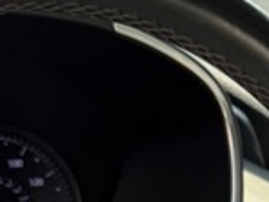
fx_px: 754
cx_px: 284
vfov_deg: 13.2
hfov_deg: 19.5
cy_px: 399
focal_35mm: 97
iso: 80
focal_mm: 6.76
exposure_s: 1/435
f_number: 1.78
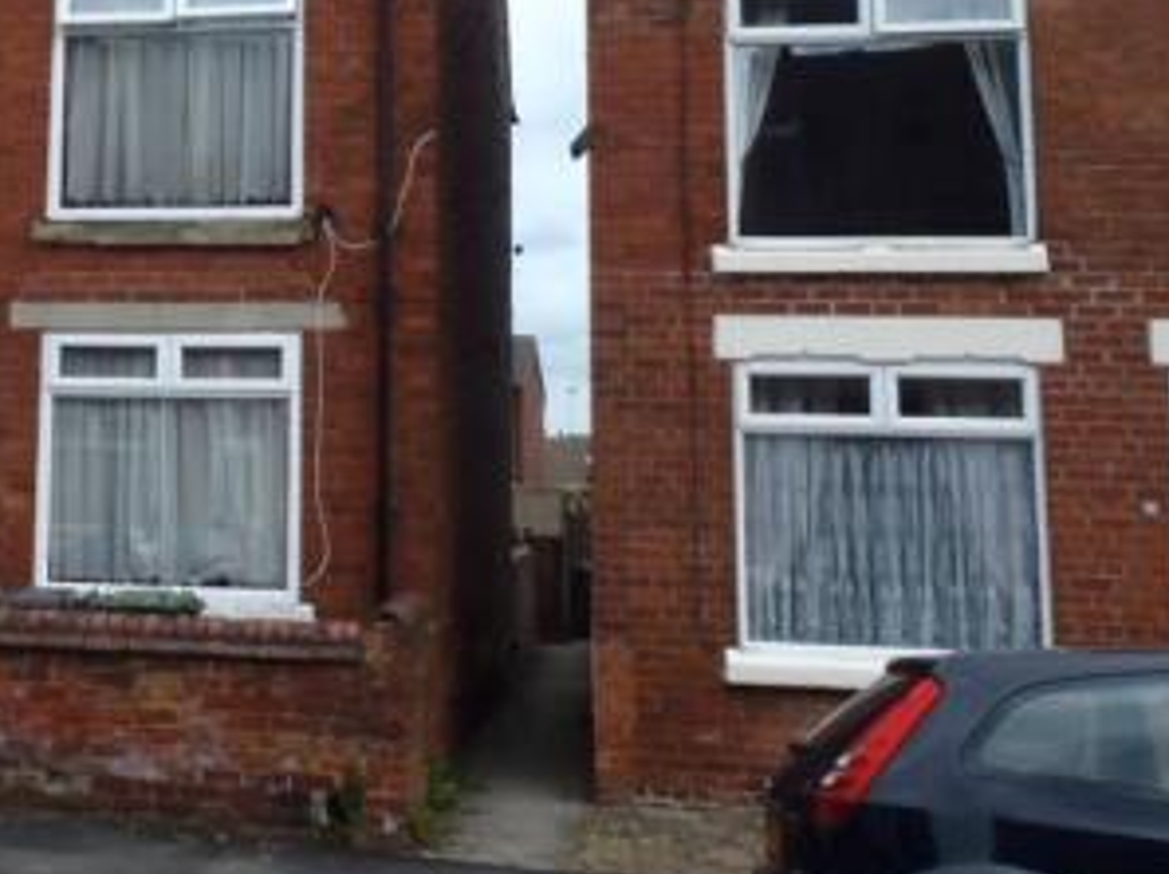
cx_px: 128
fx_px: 1855
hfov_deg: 33.2
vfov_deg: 25.8
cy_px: 124
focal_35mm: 55
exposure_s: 1/60
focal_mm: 5
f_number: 11
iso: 80
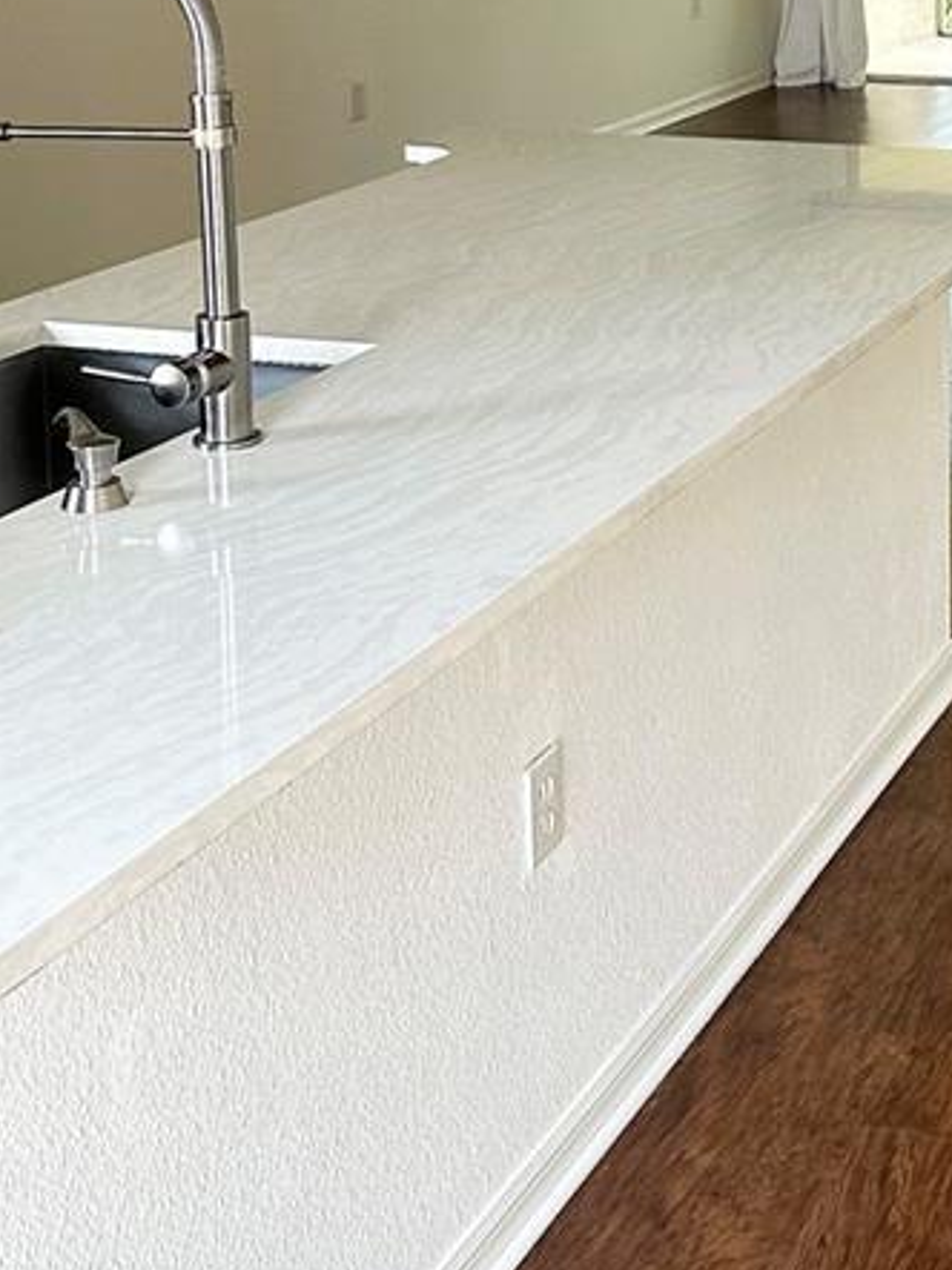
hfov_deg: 21.4
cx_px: 1058
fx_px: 2385
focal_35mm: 65
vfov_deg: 28.6
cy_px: 115
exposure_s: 1/121
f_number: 1.78
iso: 200
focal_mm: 6.86
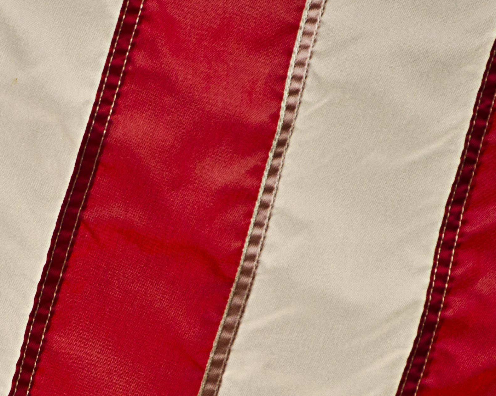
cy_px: 430
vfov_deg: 1.8
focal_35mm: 880
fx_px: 12917
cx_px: 49
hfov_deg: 2.2
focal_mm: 200
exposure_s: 1/1000
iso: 450
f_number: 5.6
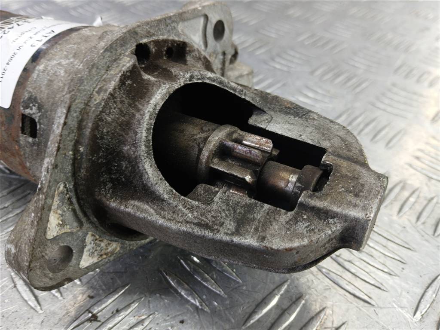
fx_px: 330
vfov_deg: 53.1
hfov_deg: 67.3
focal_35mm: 26
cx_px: 220
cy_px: 165
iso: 100
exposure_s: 1/50
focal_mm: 3.98
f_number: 1.8
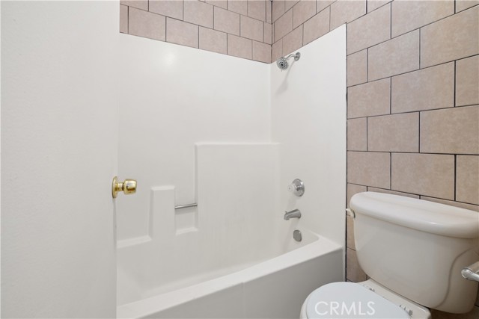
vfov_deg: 77.4
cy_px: 160
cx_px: 240
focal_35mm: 15
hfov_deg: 100.4
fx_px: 200
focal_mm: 10
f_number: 5.6
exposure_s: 1/1.3
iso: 400
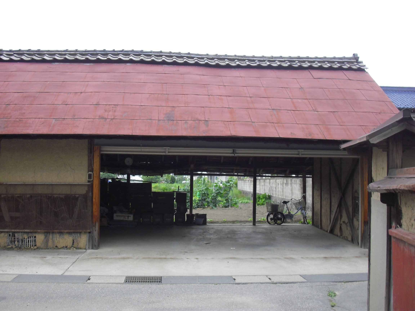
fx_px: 456
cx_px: 208
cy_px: 156
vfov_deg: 37.7
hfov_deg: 49.0
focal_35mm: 38
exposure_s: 1/100
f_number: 2.8
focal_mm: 6.2
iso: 100
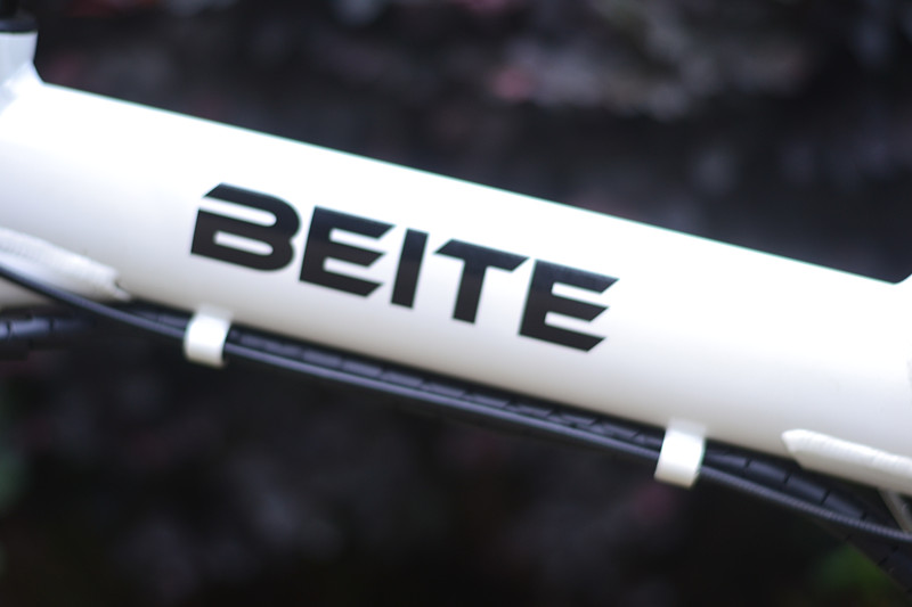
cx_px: 456
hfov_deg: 27.0
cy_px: 304
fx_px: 1899
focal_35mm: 75
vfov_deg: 18.2
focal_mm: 50
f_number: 2
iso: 200
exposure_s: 1/1250
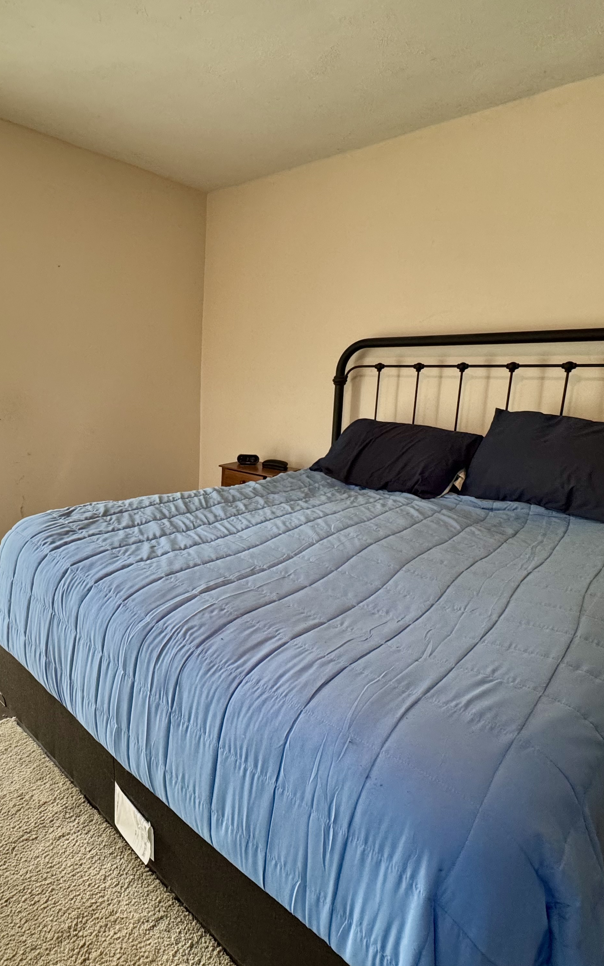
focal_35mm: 20
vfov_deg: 85.1
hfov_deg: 58.1
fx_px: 527
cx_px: 193
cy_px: 487
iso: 250
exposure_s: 1/120
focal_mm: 2.22
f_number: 2.2
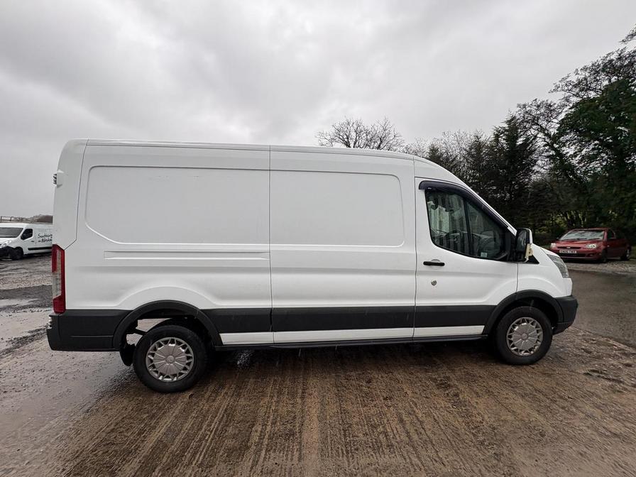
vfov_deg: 85.7
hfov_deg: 102.1
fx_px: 257
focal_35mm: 14
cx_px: 318
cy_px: 238
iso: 40
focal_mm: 2.22
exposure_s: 1/104
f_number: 2.2
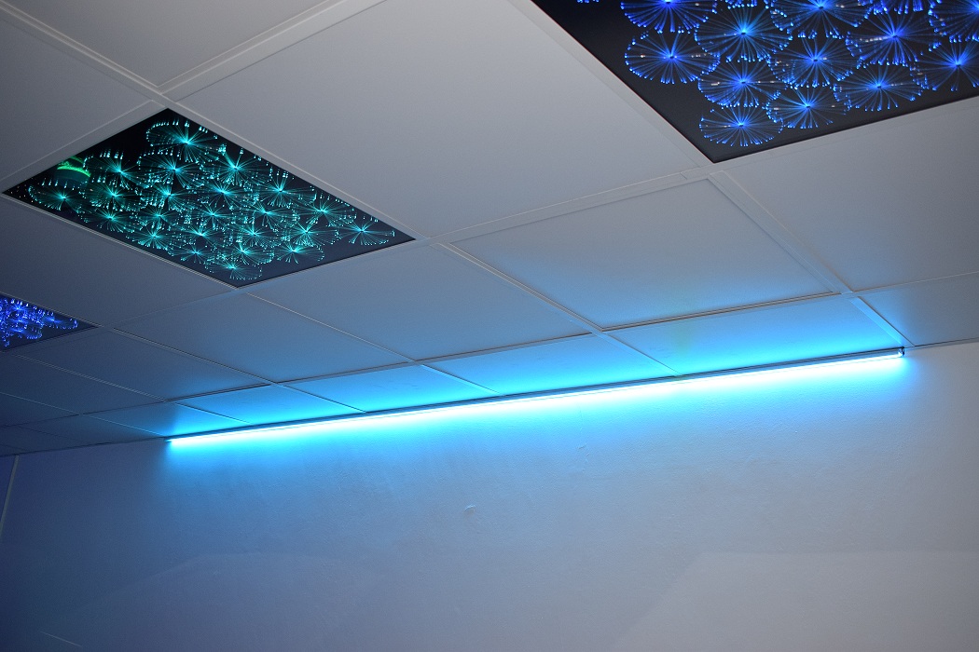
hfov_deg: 53.1
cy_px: 326
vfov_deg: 36.9
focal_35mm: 36
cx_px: 490
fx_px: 979
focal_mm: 24
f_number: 4.5
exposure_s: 1/80
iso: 800
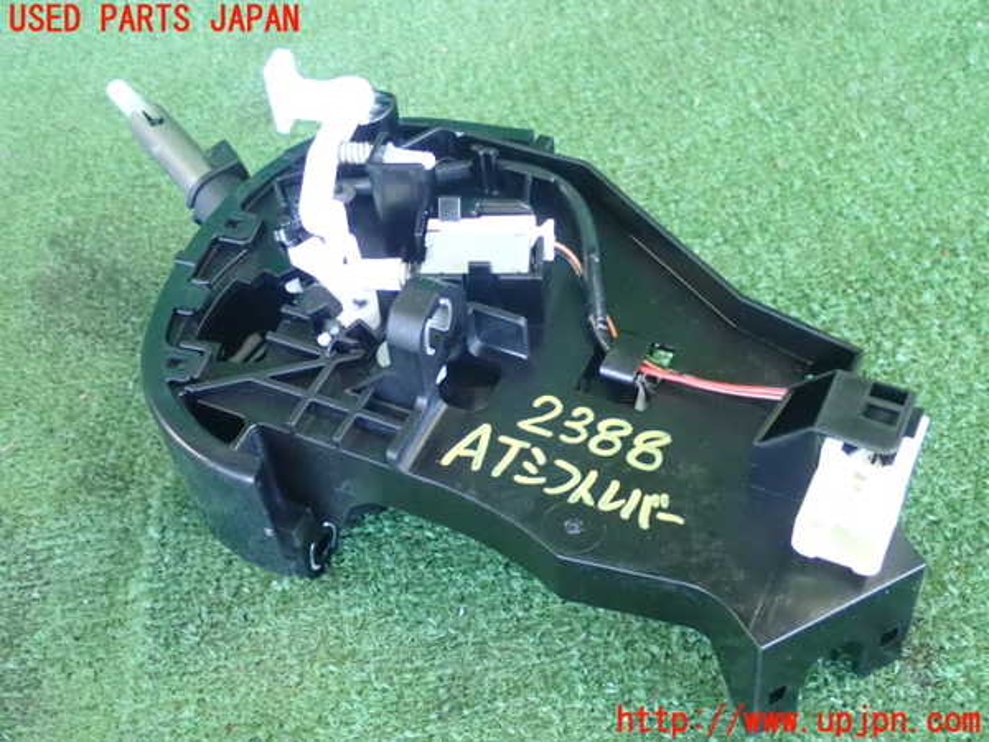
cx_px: 494
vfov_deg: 29.7
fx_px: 1400
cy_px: 371
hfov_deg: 38.9
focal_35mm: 49
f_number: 3.2
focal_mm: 8.99
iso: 1600
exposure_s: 1/50
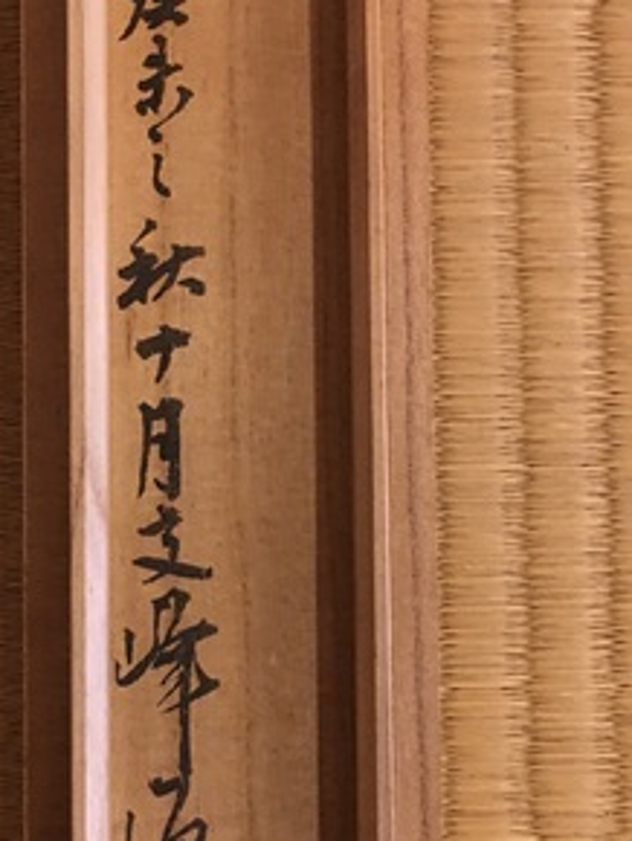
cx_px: 257
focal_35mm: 54
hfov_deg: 27.0
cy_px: 571
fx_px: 1313
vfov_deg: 35.1
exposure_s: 1/4
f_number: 2.2
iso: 50
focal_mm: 4.15
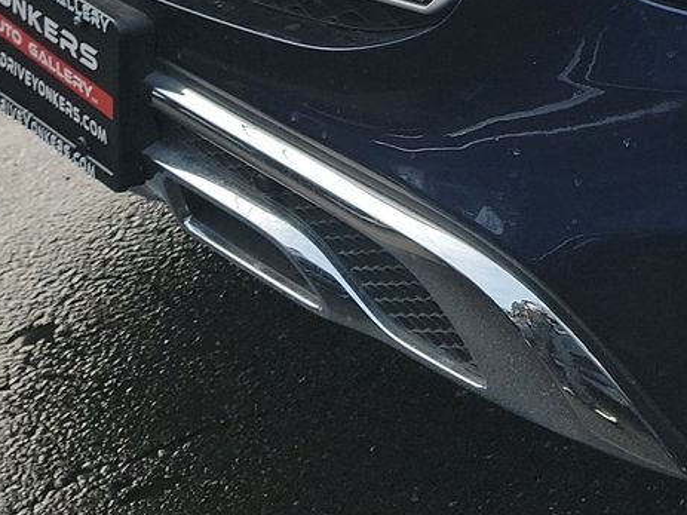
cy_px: -148
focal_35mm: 83
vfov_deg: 16.8
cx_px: 975
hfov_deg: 20.7
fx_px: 1647
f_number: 1.8
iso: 50
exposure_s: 1/323
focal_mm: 6.7
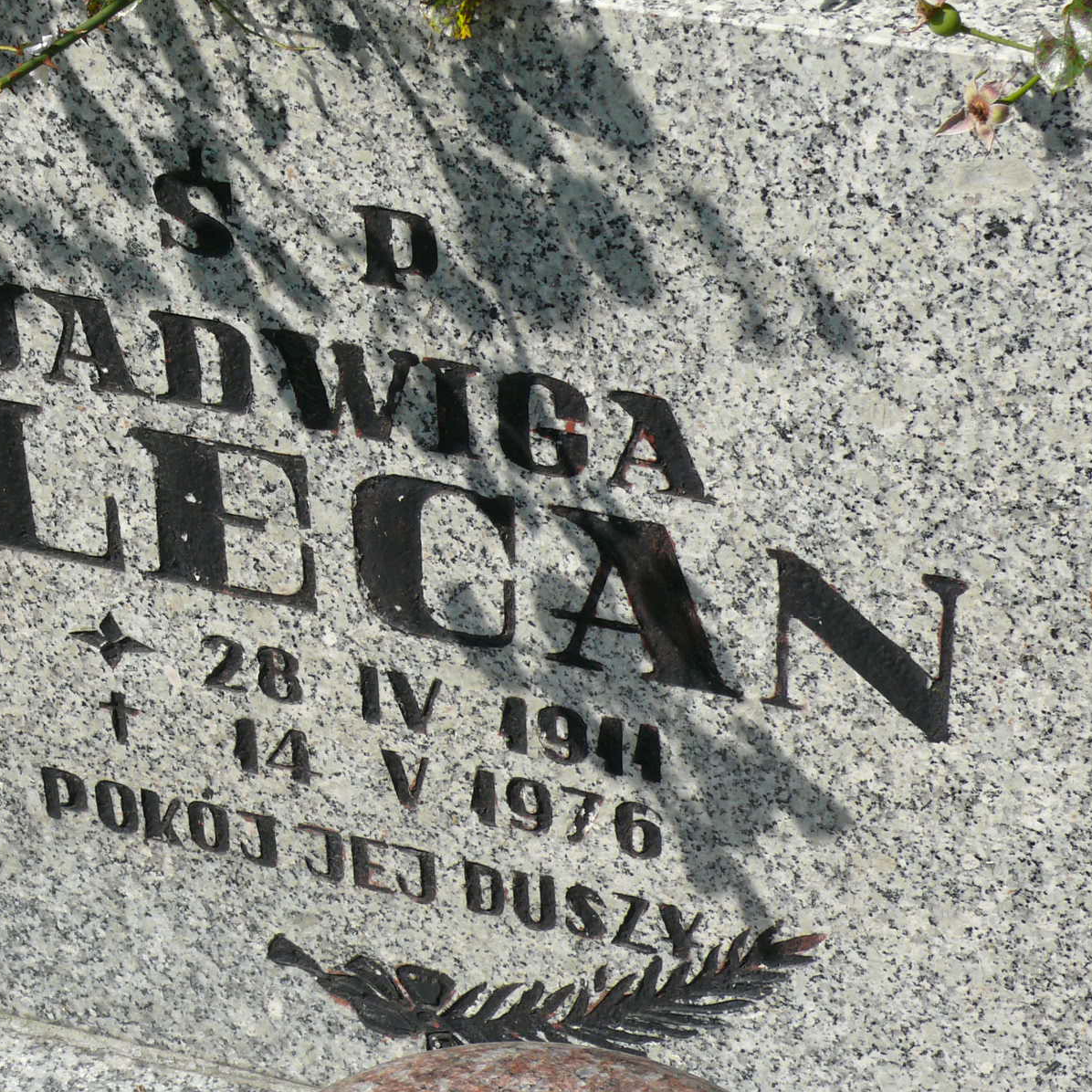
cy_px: 545
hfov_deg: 17.9
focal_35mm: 97
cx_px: 365
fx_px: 3462
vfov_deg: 17.9
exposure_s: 1/500
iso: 100
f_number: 5.6
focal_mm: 12.1
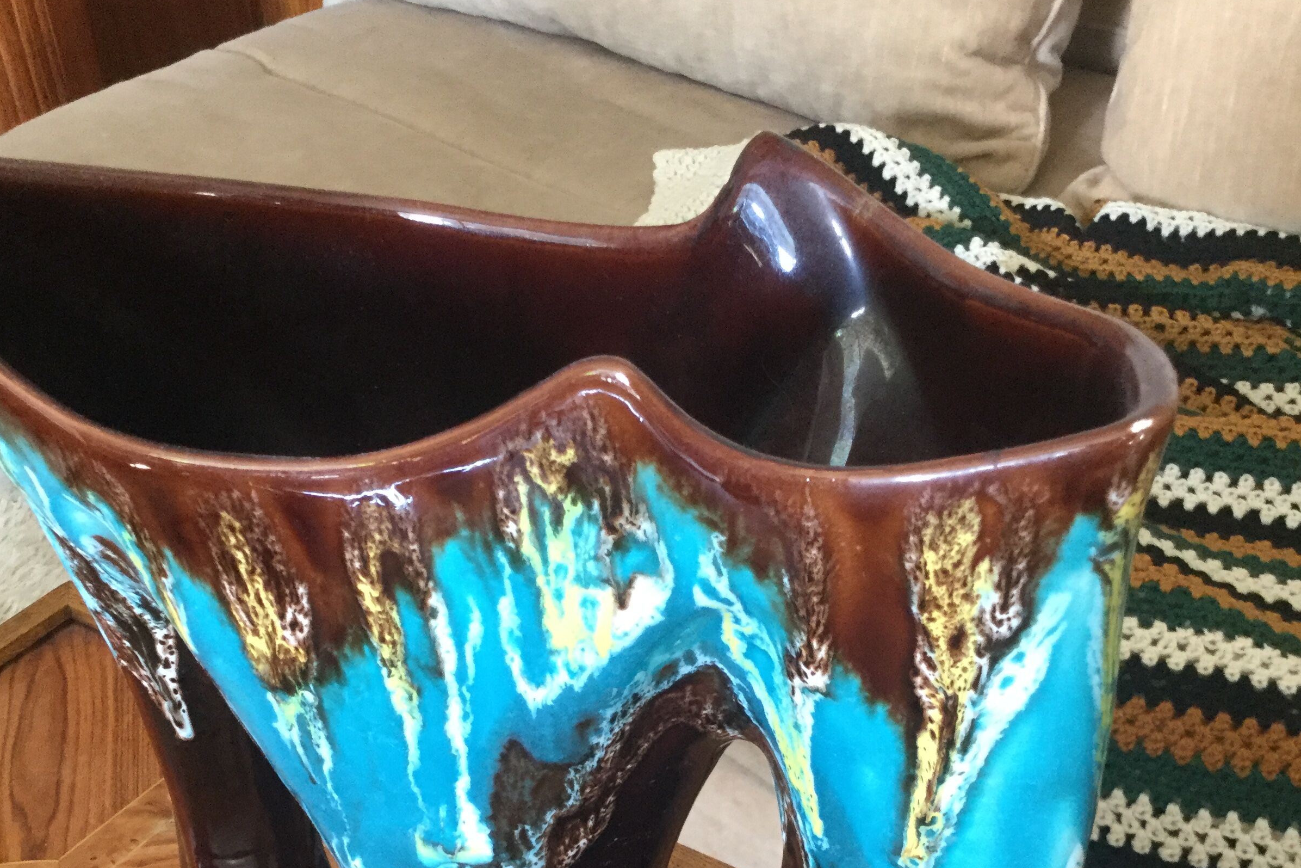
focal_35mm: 44
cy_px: 786
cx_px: 637
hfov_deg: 44.5
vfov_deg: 29.2
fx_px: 1590
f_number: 2.4
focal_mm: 3.3
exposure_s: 1/33
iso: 160
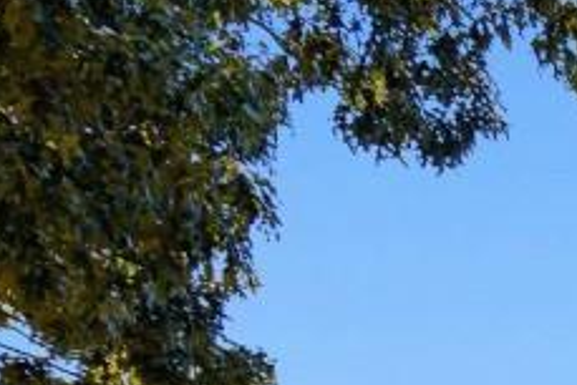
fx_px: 1700
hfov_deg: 11.3
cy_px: 979
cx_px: 1744
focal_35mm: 106
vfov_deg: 10.7
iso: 100
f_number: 5.6
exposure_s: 1/125
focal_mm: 10
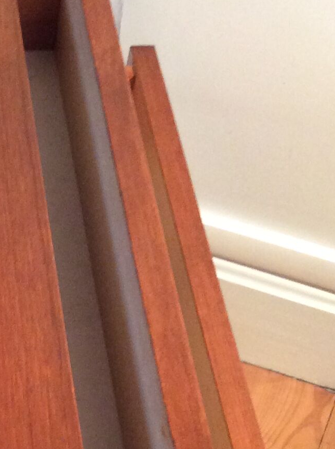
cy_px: 476
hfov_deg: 14.6
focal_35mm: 96
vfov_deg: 19.7
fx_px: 1242
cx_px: -123
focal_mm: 3.3
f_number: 2.4
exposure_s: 1/25
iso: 200
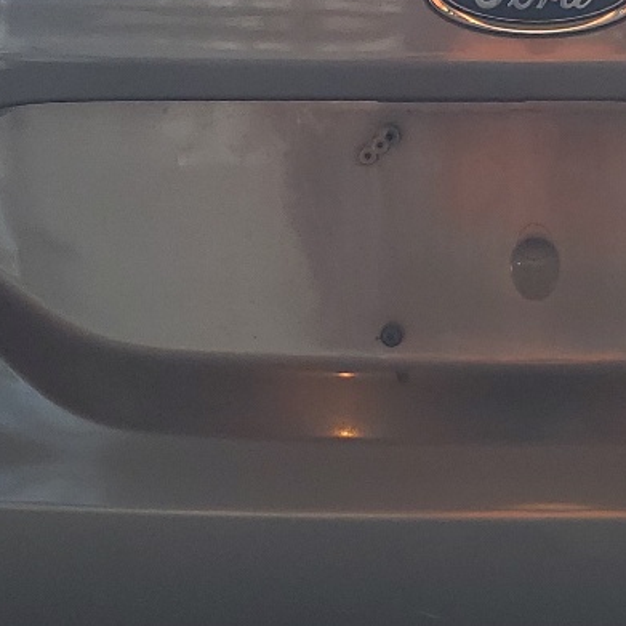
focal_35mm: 94
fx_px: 1923
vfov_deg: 18.4
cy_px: 181
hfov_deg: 18.2
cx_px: 544
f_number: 1.5
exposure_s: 1/123
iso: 50
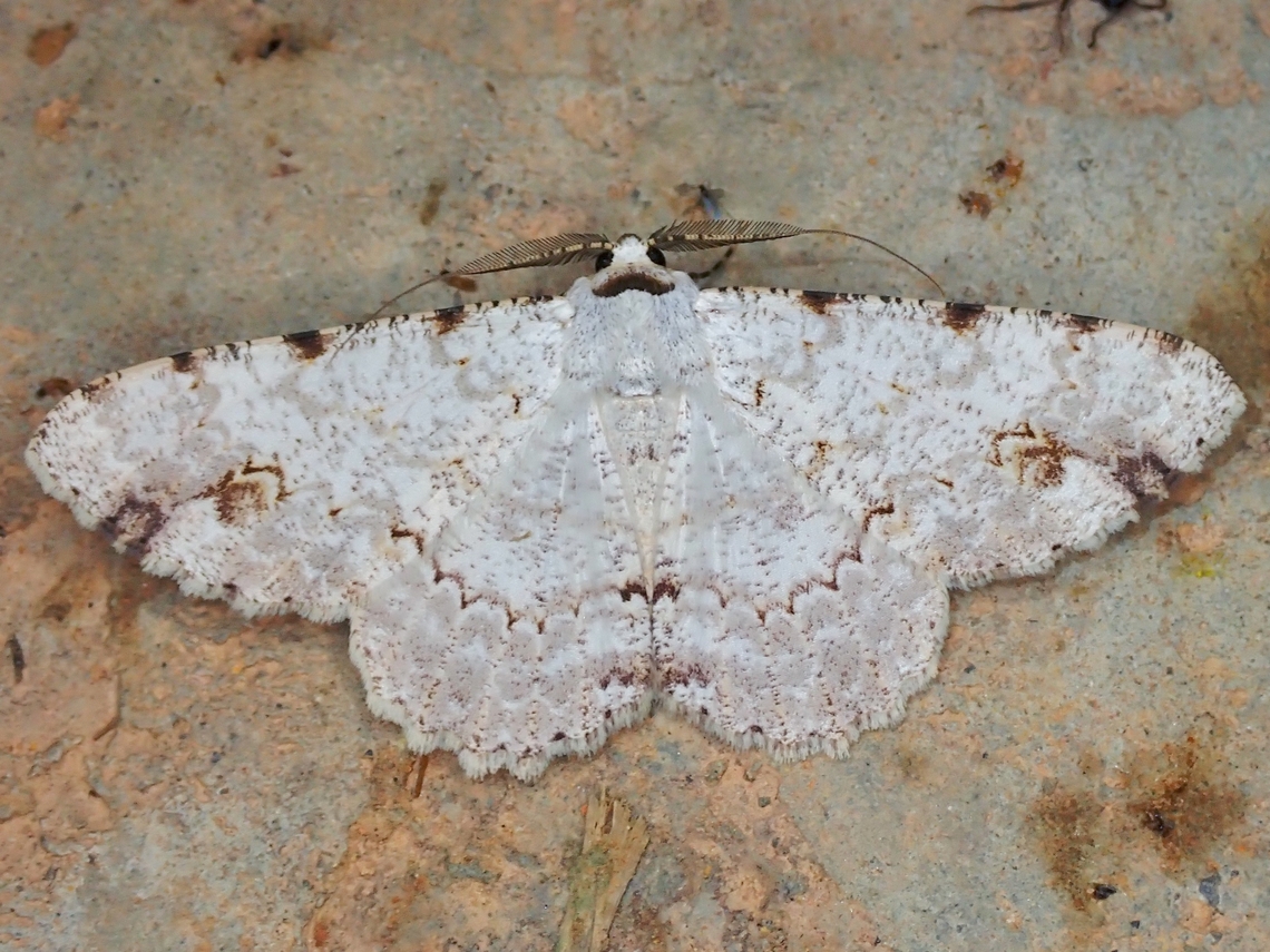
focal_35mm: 67
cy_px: 476
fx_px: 2458
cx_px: 635
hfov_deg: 29.0
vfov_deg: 21.9
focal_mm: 11.88
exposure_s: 1/320
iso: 100
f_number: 5
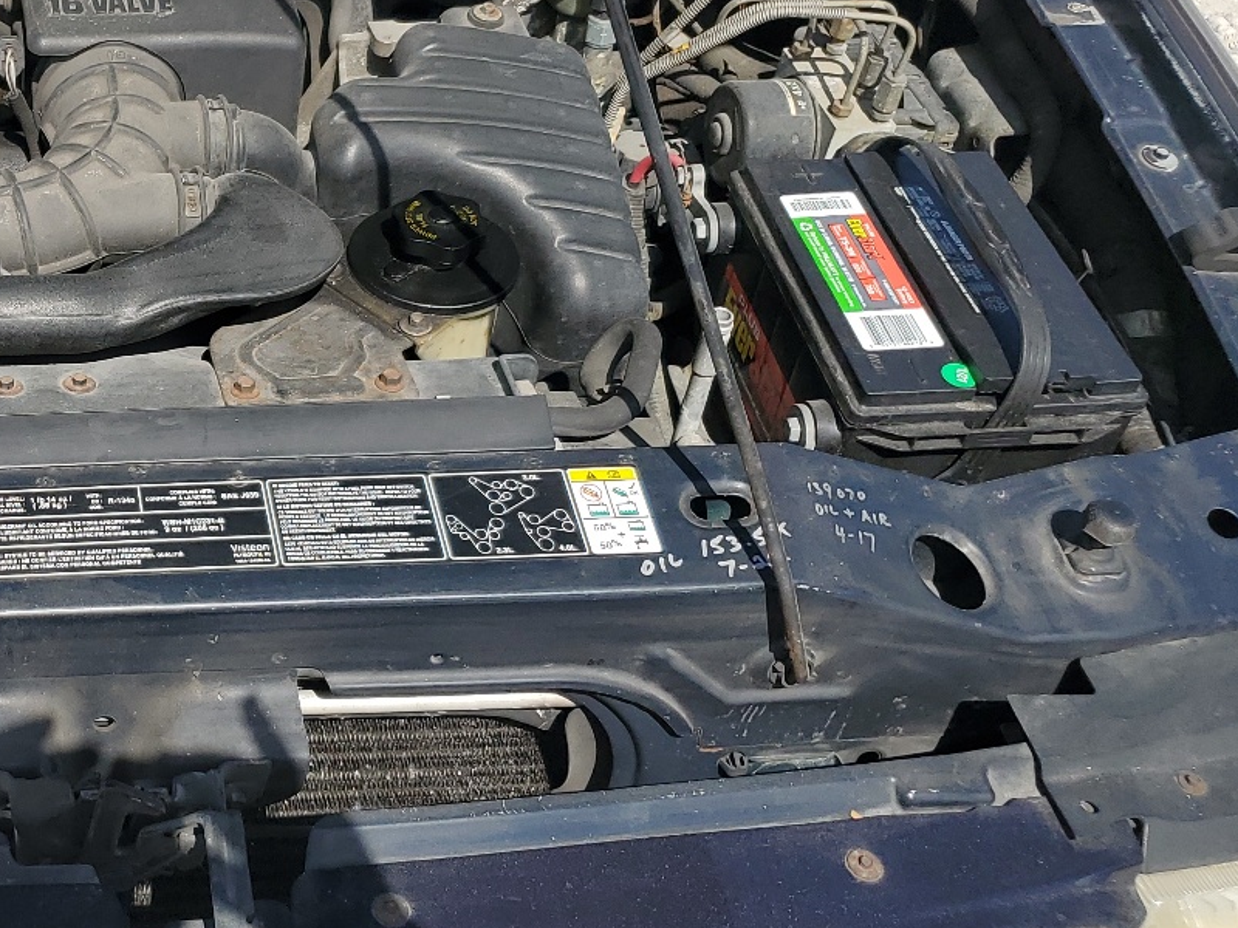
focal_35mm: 52
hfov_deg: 34.0
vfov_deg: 28.0
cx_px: 36
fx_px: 1860
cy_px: 393
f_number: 1.5
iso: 50
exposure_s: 1/3333
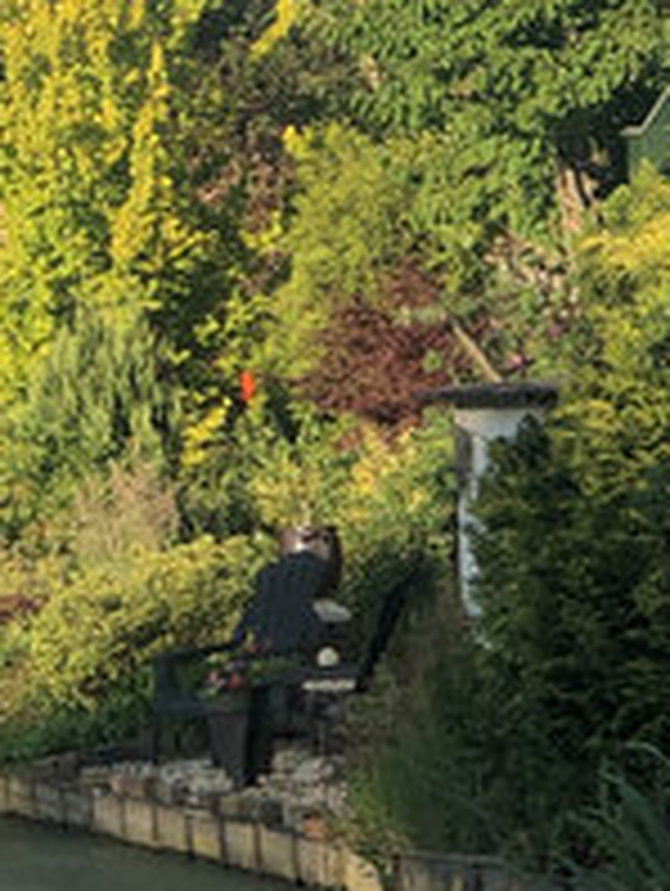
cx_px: -139
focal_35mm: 268
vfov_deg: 7.3
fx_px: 6901
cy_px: -130
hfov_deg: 5.5
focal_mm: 6.6
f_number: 2.8
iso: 20
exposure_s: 1/405
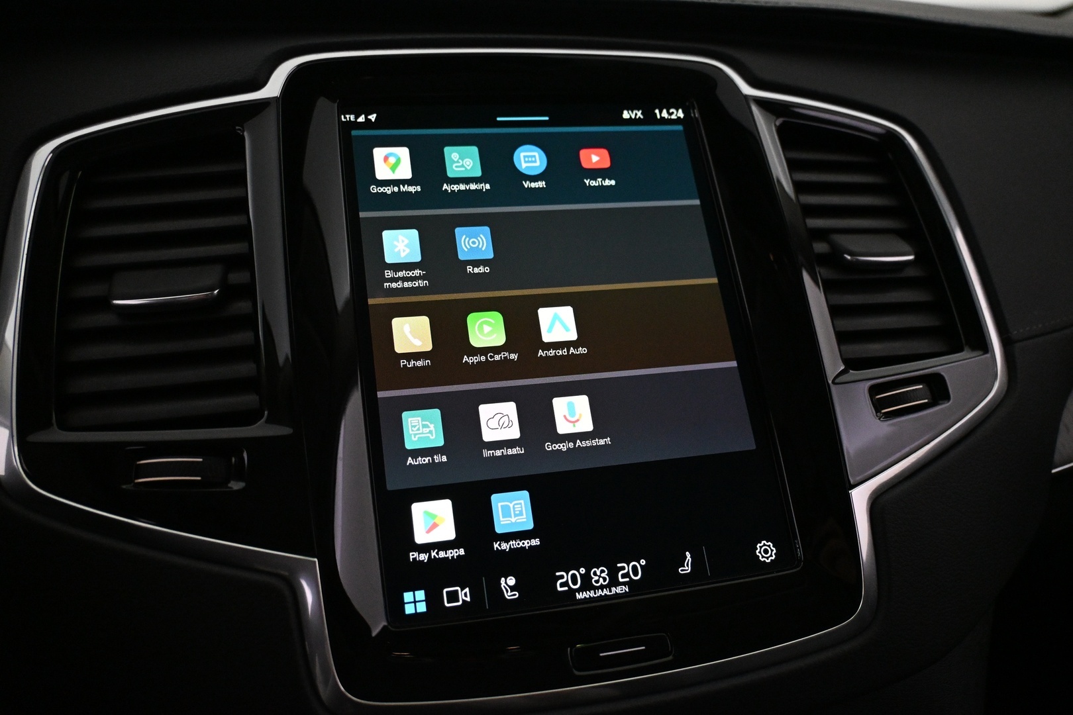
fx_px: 894
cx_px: 536
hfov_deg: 61.9
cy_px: 358
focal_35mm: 30
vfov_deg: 43.6
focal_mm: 20
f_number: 3.8
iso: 4000
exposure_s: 1/200
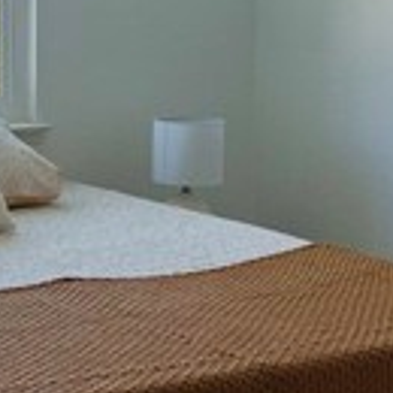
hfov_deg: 15.3
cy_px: 97
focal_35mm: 113
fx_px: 1451
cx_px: 82
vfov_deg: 15.3
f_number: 1.5
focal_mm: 5.7
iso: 32
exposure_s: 1/148
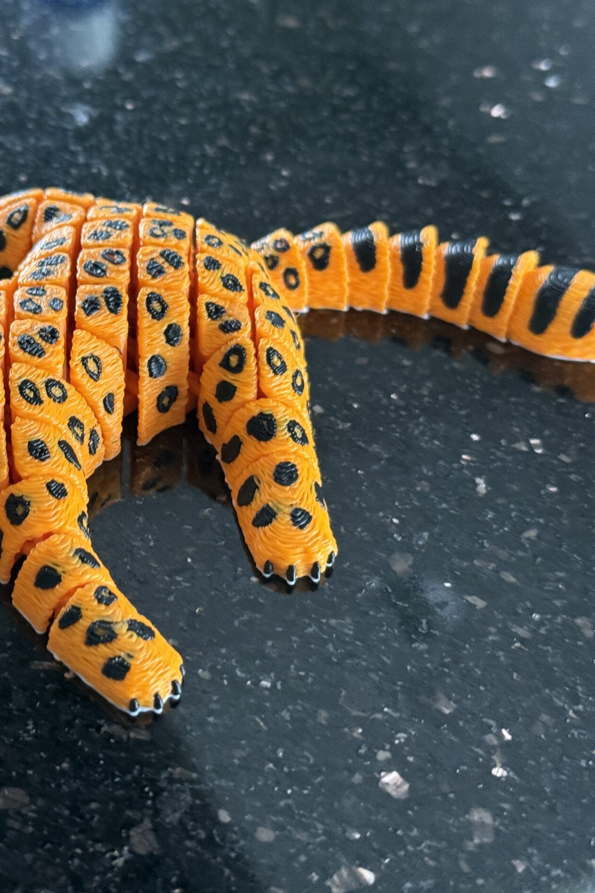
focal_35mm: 68
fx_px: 1685
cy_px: 439
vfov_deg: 29.7
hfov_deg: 19.9
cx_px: 147
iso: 250
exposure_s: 1/59
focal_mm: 6.76
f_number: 1.78
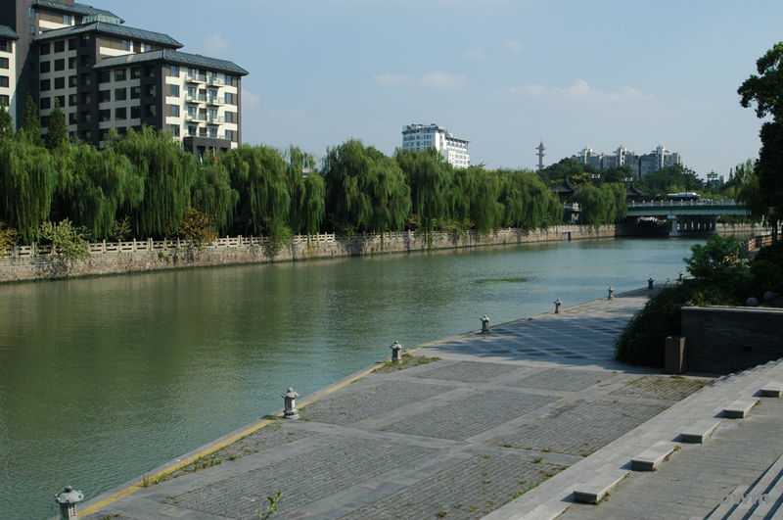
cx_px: 392
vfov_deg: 31.8
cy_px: 260
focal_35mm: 42
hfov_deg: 46.5
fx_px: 912
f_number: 11
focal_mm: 28
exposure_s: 1/320
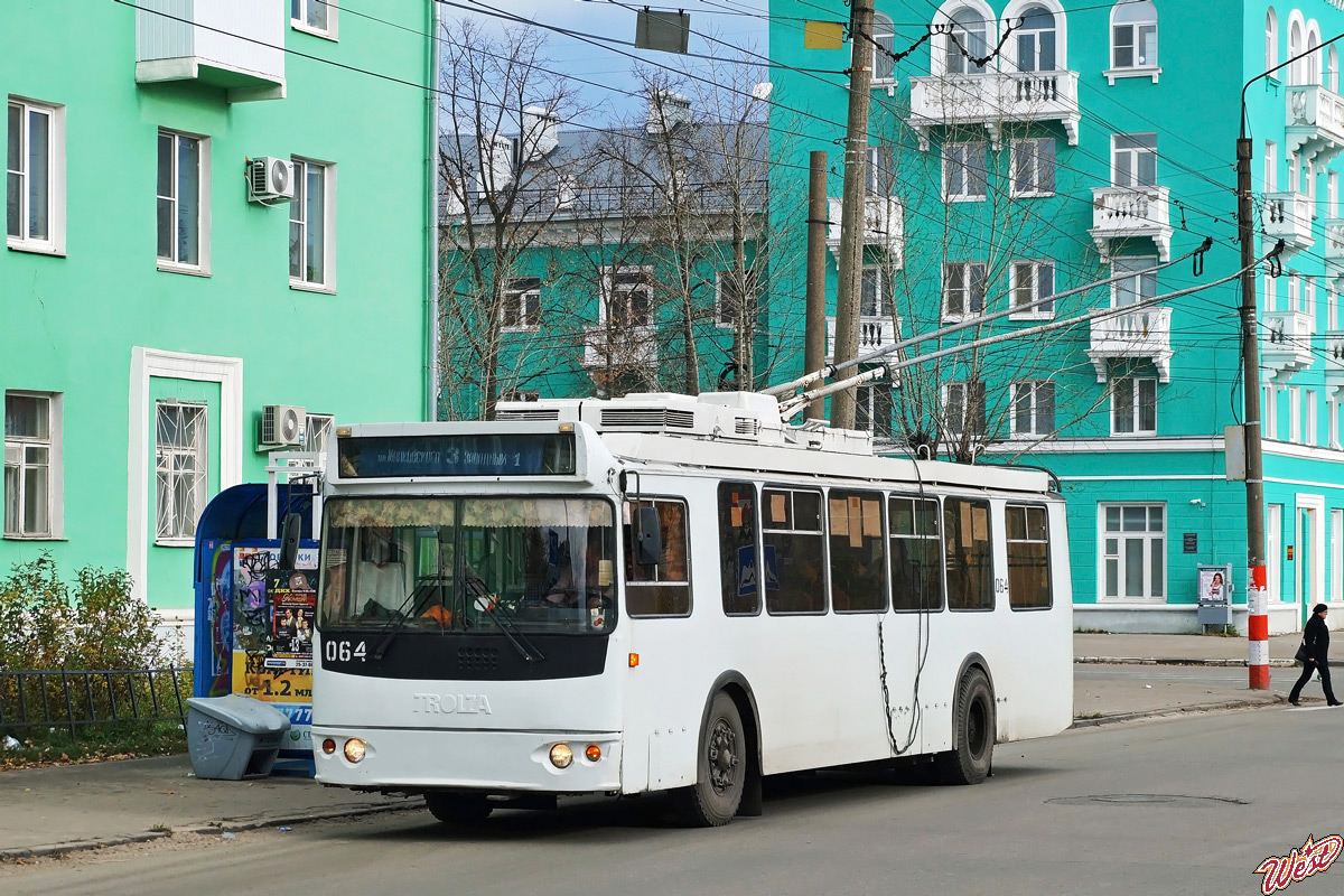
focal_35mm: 82
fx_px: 3080
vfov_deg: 16.6
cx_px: 672
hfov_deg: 24.6
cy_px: 448
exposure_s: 1/1250
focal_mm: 55
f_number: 7.1
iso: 400
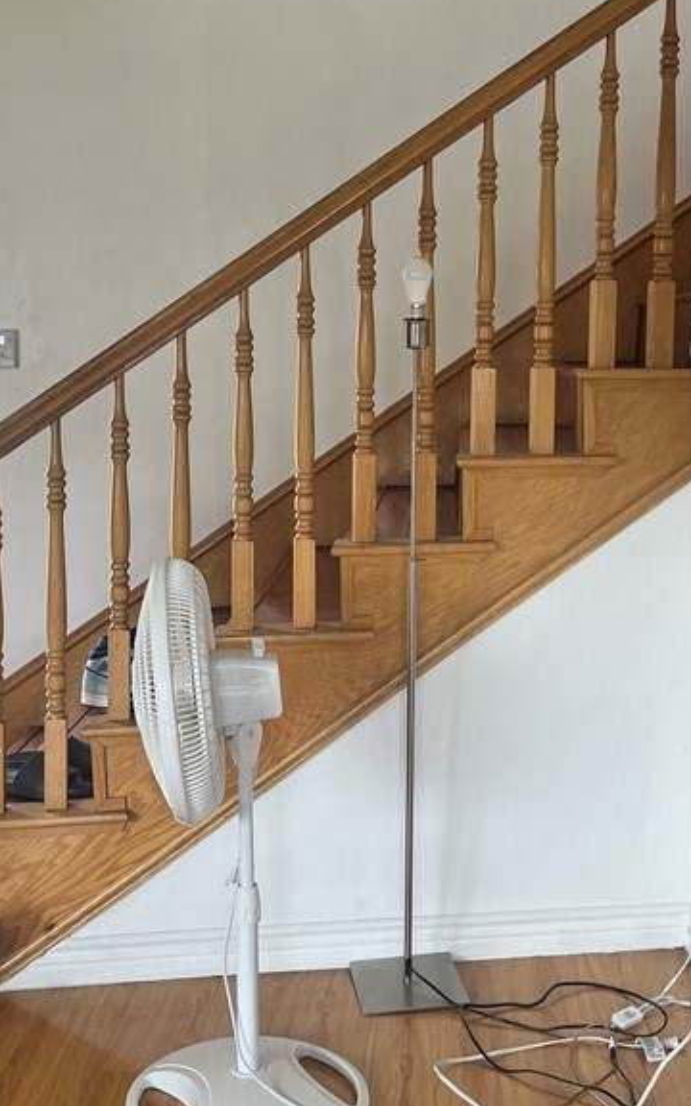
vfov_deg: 40.8
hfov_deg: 26.3
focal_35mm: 49
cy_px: 434
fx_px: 1476
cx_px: 365
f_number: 1.5
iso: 100
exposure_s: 1/121
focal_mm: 5.7
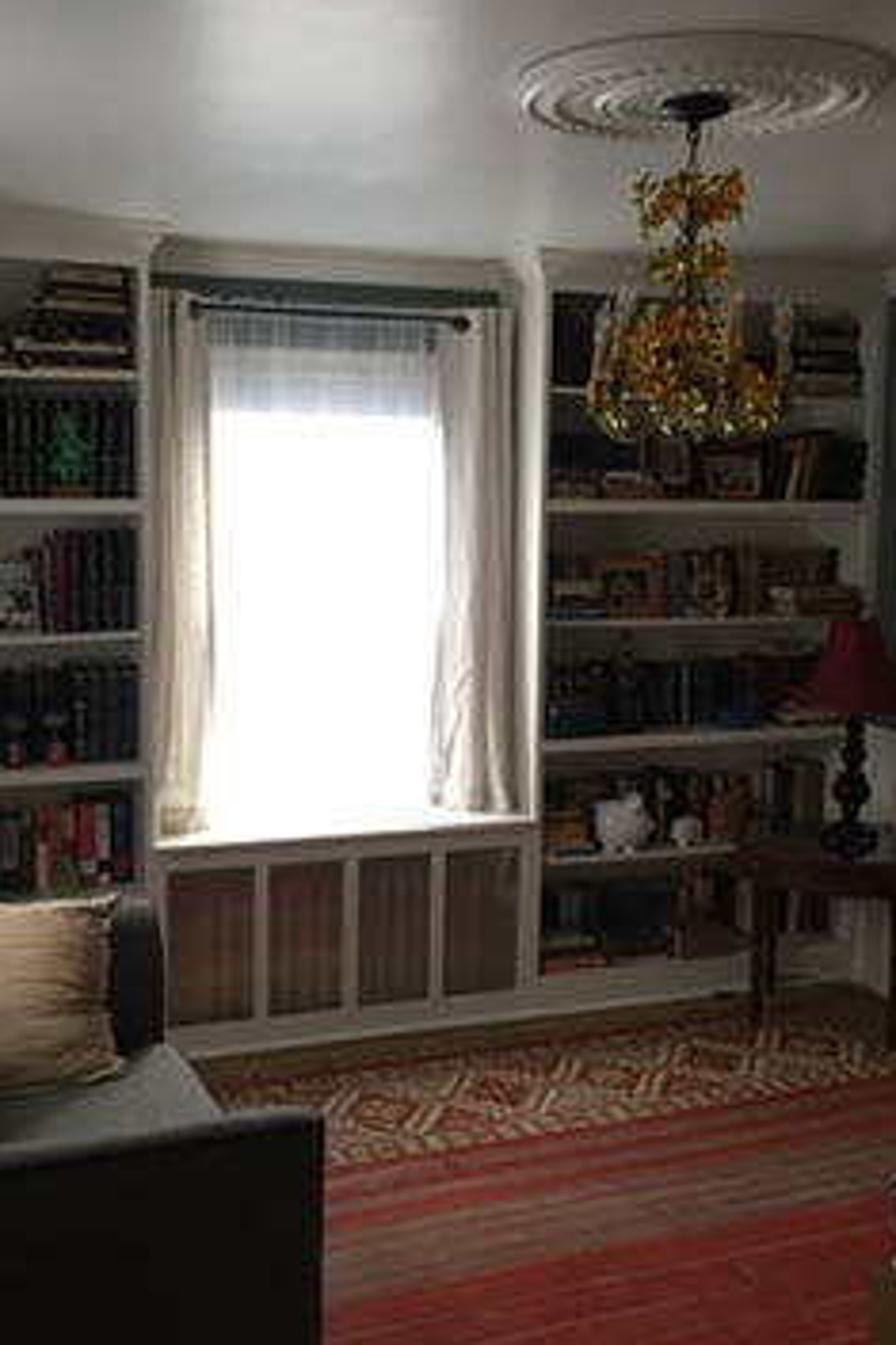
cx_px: 423
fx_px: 1532
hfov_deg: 32.6
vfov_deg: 47.4
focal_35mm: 41
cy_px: 667
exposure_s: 1/30
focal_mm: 4.15
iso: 80
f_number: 2.2
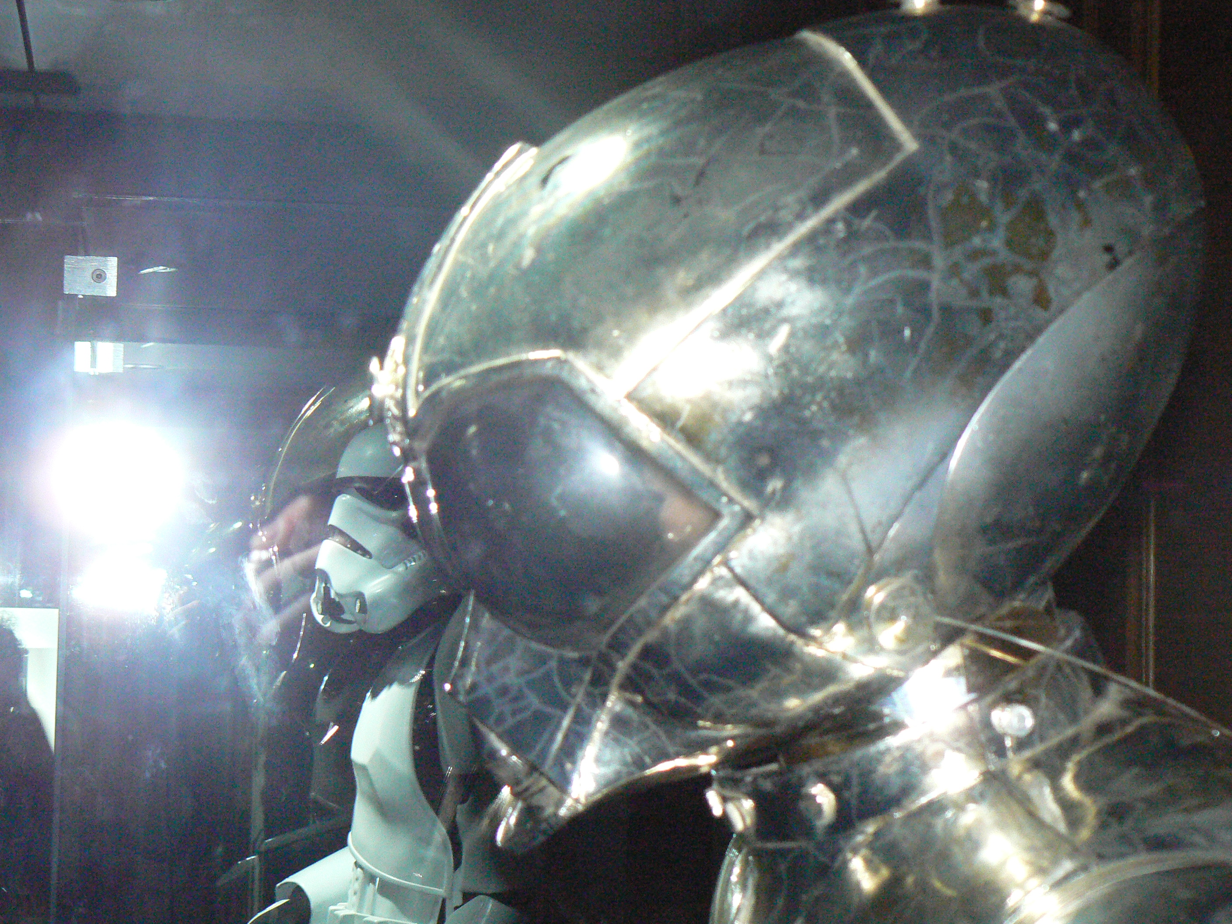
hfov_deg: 26.3
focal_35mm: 74
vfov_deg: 19.9
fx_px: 2634
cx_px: 616
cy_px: 462
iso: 400
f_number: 3.2
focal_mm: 12.4
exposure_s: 1/30
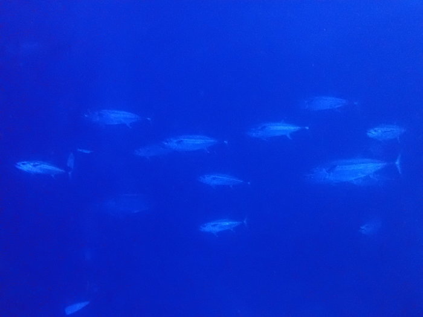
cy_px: 158
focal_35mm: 44
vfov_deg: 32.9
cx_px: 212
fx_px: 538
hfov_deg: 42.9
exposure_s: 1/80
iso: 1600
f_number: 4
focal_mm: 7.84
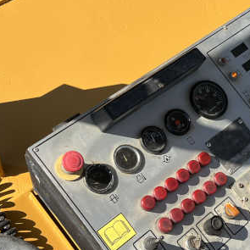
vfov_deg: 22.2
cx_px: 185
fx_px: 637
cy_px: 104
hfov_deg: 22.0
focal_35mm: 78
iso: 50
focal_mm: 5.7
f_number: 1.5
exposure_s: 1/3831
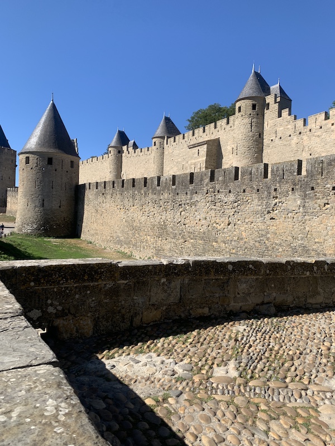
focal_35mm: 26
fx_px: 335
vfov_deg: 67.3
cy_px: 223
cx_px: 168
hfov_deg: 53.1
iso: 25
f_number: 1.8
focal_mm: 4.25
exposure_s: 1/1953
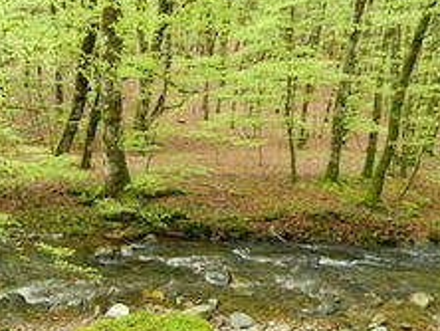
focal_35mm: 36
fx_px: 458
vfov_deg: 39.0
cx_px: 105
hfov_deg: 49.1
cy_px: 233
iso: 160
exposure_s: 1/100
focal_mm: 4
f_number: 3.4
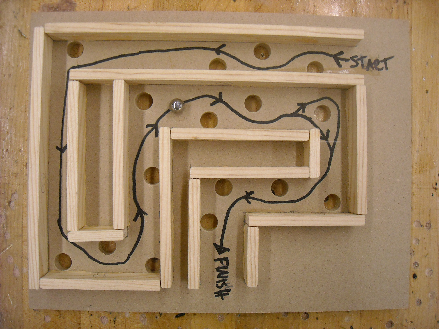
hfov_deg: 52.6
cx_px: 220
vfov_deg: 40.7
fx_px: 444
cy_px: 164
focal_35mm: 35
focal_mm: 5.7
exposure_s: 1/60
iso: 308
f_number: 2.8
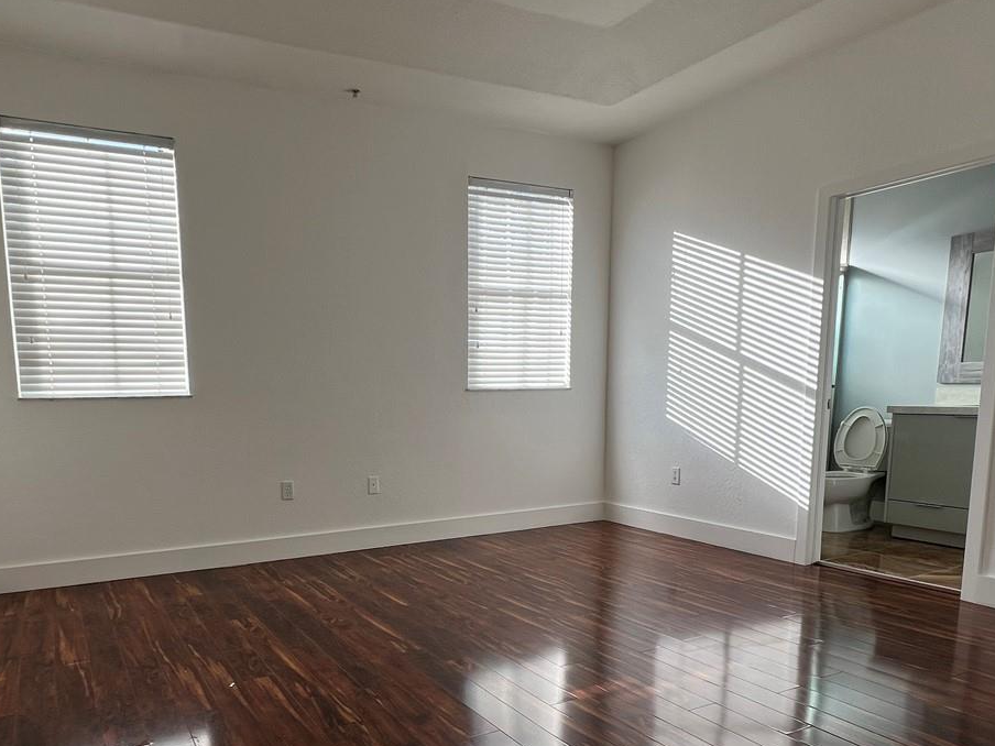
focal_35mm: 23
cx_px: 373
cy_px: 487
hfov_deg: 72.7
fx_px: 661
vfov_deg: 57.8
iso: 32
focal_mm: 1.57
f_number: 1.8
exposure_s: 1/238
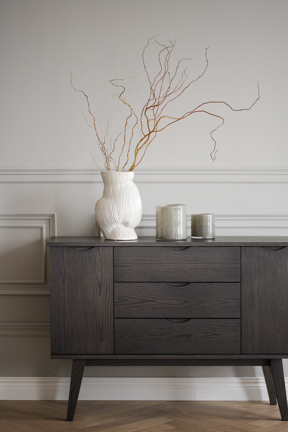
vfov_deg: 23.9
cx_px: 144
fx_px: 1020
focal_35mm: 85
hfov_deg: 16.1
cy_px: 216
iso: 1000
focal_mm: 85
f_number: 1.8
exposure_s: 1/100
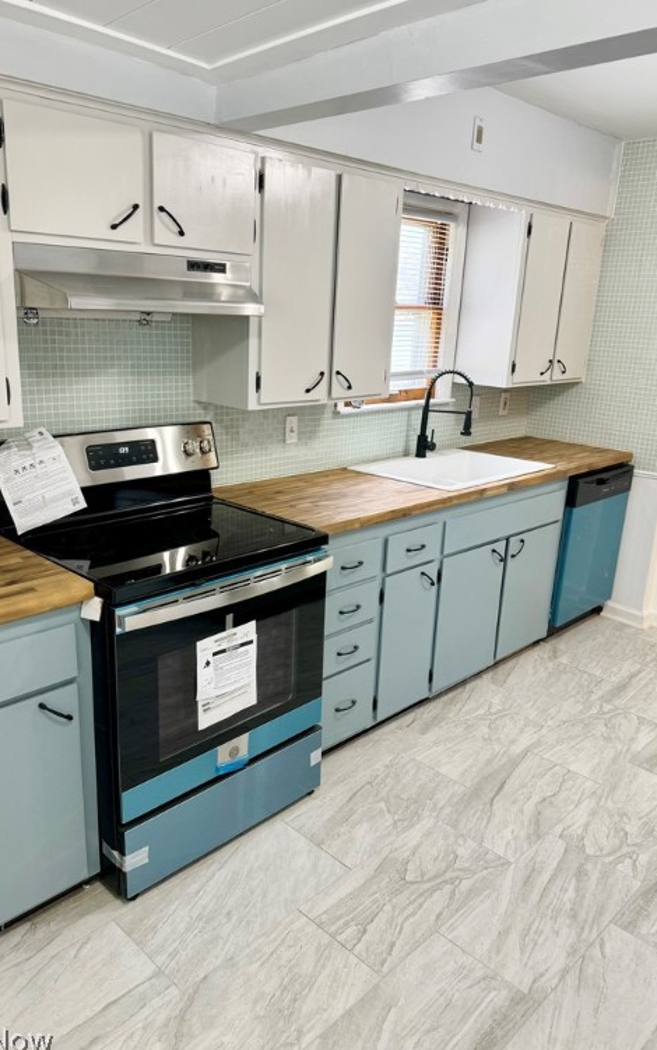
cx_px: 309
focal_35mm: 26
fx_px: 744
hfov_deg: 47.6
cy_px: 526
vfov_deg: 70.4
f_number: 1.78
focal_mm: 6.76
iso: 125
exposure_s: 1/60
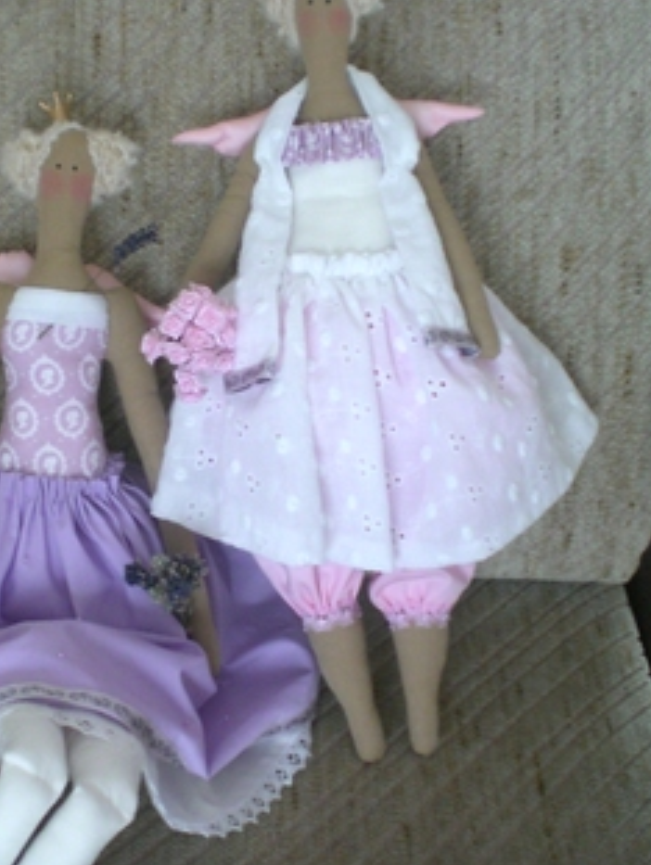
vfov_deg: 34.8
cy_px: 512
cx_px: 184
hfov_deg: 26.4
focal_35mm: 55
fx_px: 1376
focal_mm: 6.3
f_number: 3.1
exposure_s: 1/30
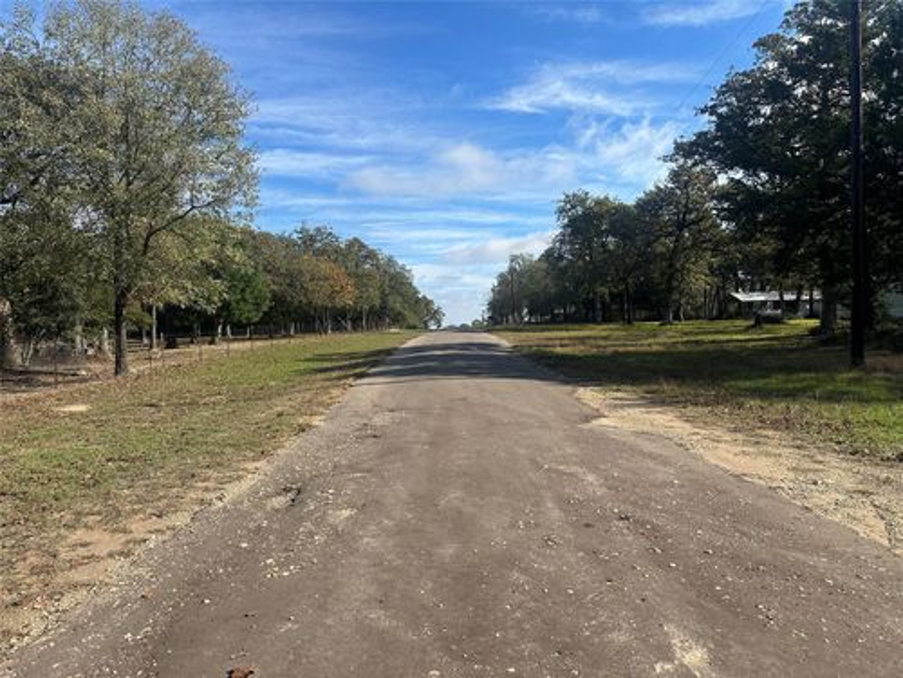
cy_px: 339
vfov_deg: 56.8
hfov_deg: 71.6
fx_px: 626
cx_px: 452
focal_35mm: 24
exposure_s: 1/4184
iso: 80
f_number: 1.78
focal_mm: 6.86
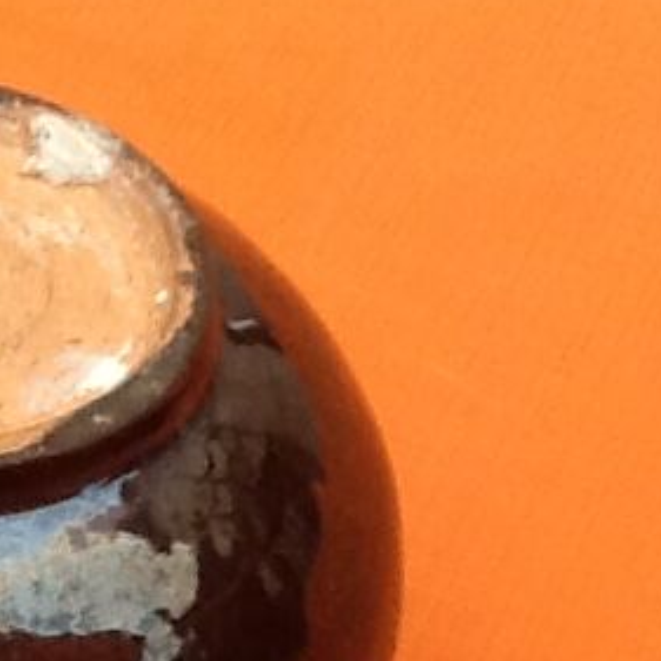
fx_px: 2873
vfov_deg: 13.0
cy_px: 553
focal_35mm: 133
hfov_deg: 12.9
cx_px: -40
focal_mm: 2.03
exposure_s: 1/120
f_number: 2.4
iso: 64
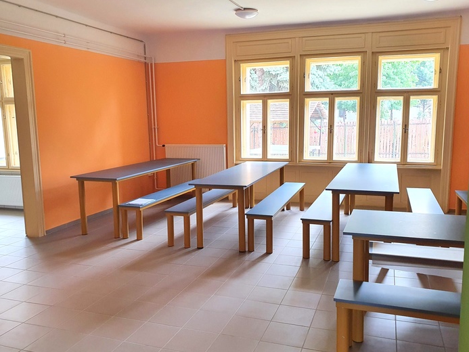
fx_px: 407
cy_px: 176
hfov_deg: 60.0
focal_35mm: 30
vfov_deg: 46.8
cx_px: 237
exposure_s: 1/100
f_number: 2.4
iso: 125
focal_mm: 4.32
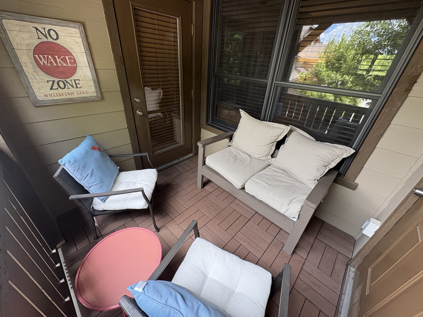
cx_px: 212
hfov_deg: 102.1
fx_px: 171
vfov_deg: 85.7
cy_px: 158
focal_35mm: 14
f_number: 2.2
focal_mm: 2.22
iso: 100
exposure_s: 1/99
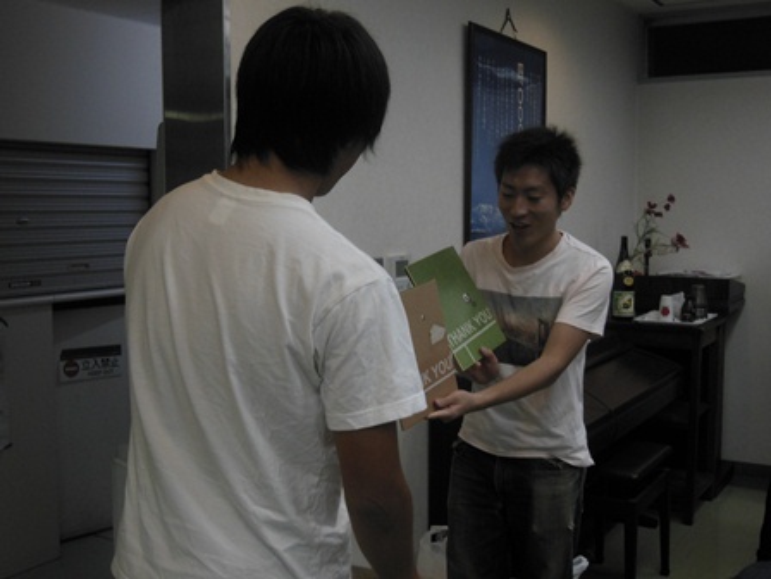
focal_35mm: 45
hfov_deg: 42.1
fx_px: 1002
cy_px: 290
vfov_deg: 32.2
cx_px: 386
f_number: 4.4
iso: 400
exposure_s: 1/100
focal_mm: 8
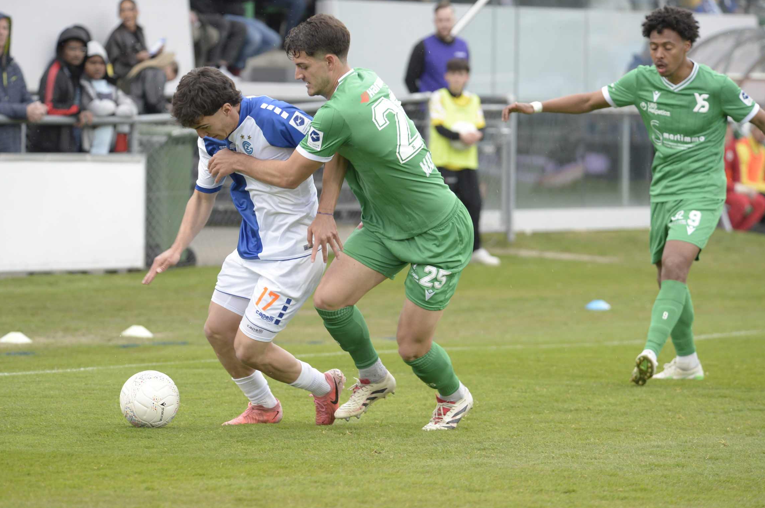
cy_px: 269
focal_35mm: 255
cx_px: 364
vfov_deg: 5.4
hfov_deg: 8.1
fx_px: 5413
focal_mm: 230
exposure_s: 1/640
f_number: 5.3
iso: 1000
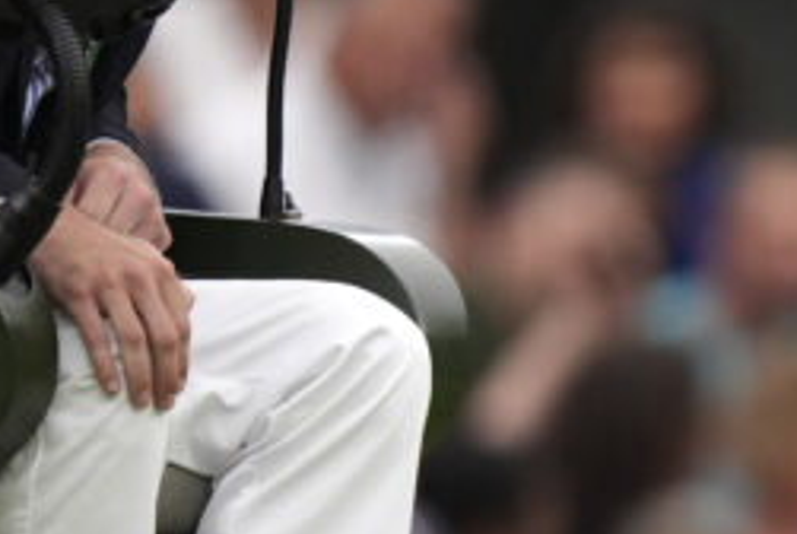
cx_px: 1191
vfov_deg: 0.8
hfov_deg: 1.3
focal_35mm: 1630
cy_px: 561
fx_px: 36128
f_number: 2.8
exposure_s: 1/2000
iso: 2000
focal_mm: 400
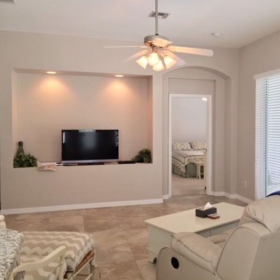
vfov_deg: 47.2
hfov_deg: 46.9
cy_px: 139
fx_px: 320
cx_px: 171
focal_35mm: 35
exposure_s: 1/60
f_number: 2.2
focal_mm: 4.15
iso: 40
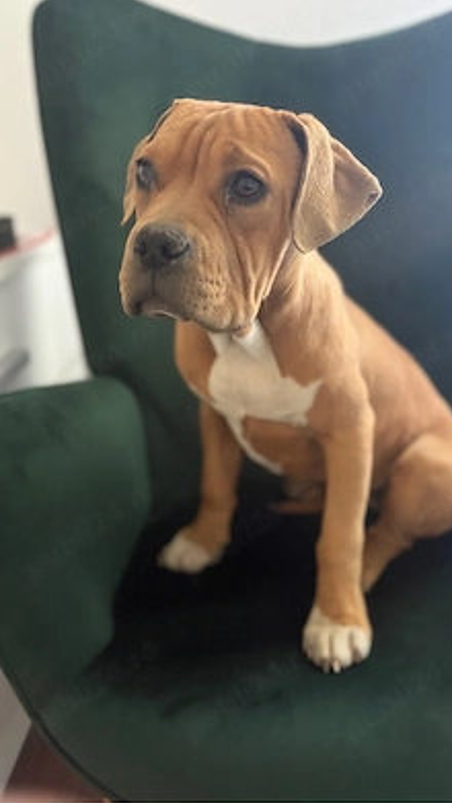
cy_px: 394
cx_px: 292
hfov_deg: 39.8
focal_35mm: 29
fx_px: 618
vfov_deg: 66.1
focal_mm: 5.96
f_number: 1.6
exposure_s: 1/33
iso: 640
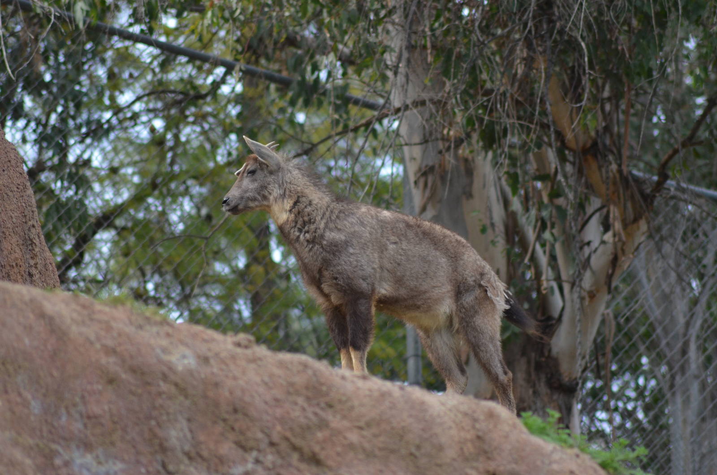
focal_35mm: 450
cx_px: 358
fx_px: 8945
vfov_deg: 3.0
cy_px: 238
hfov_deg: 4.6
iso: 800
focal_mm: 300
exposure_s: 1/800
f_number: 5.6
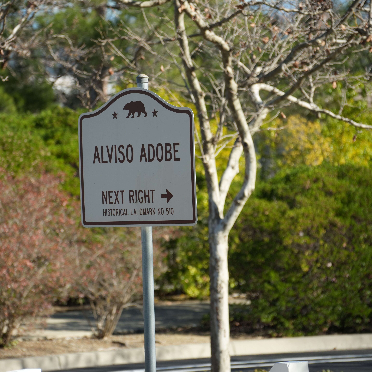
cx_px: 143
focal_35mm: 319
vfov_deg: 5.5
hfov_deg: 5.5
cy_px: 186
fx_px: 3878
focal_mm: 250
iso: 400
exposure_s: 1/640
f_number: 7.1
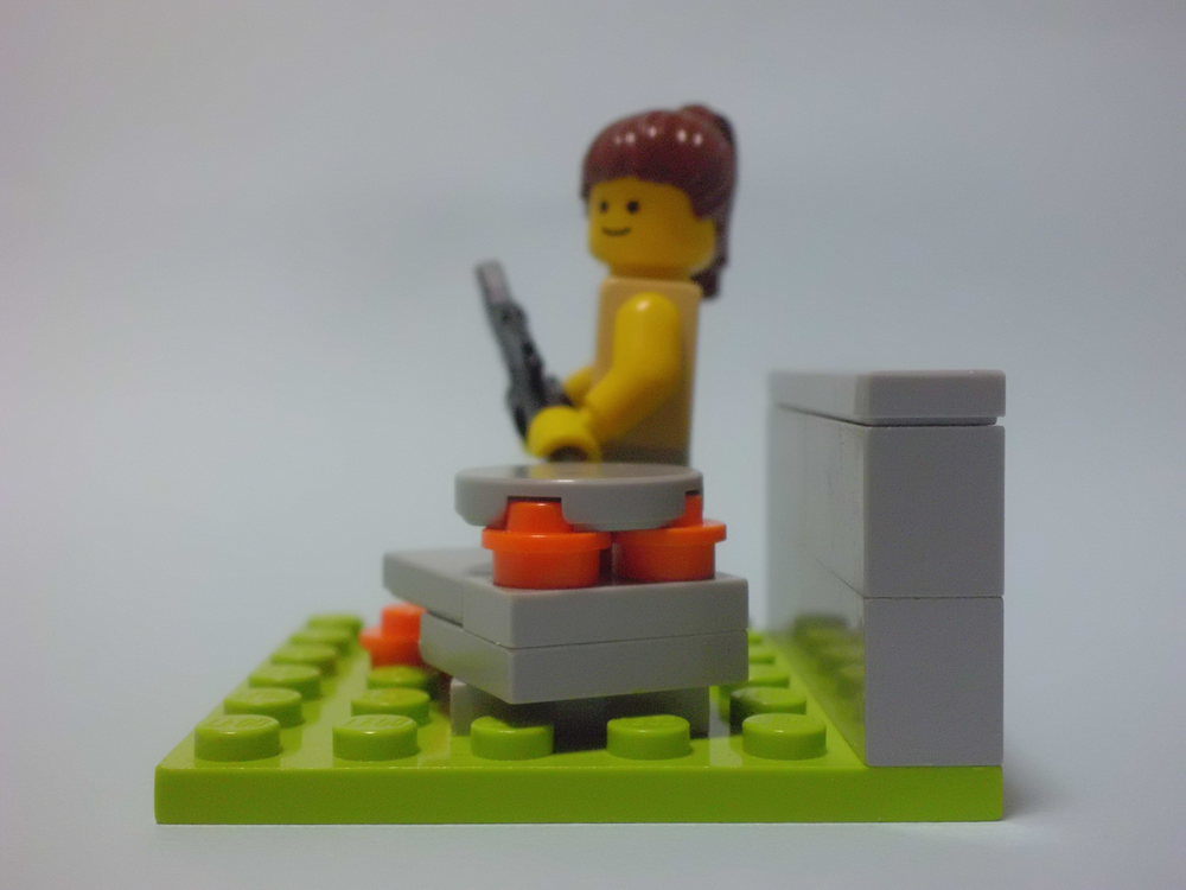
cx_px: 593
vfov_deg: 30.9
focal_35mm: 47
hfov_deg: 40.4
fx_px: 1610
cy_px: 445
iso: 400
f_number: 3.4
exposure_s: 1/30
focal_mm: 8.3
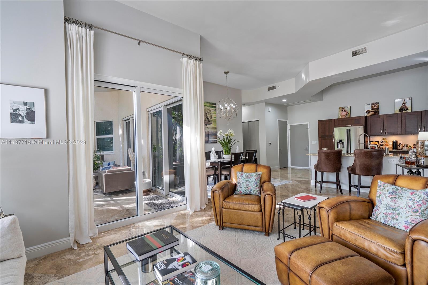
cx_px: 214
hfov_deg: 96.7
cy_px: 142
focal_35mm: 16
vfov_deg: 73.7
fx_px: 190
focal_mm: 16
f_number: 7.1
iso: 320
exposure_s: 1/15
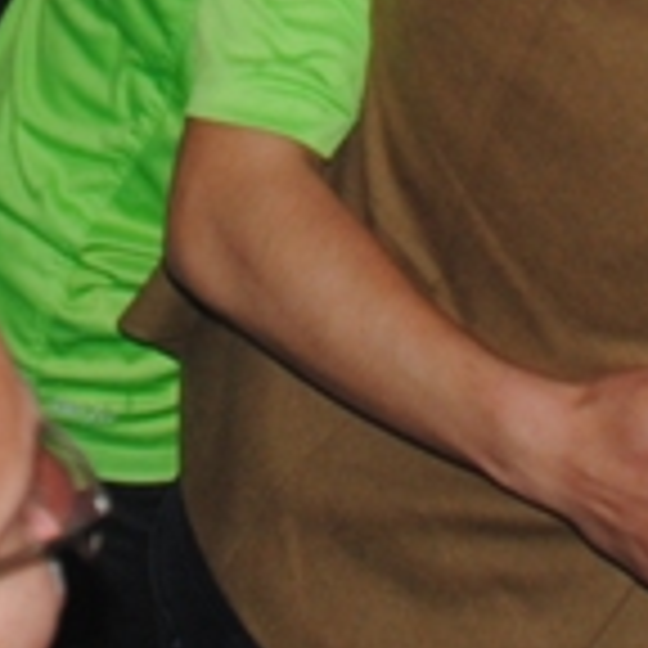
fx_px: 3939
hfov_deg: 9.4
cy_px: -626
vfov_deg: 8.9
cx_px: 198
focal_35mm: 186
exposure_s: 1/60
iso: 200
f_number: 3.5
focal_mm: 18
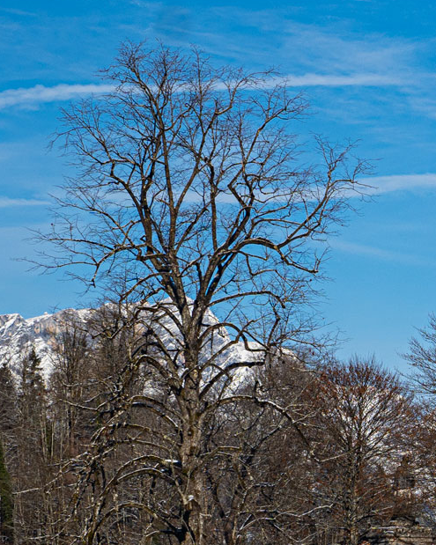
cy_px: 367
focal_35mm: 203
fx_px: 3280
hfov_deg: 7.5
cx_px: 618
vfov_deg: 9.5
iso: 100
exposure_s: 1/500
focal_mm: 41.4
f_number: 8
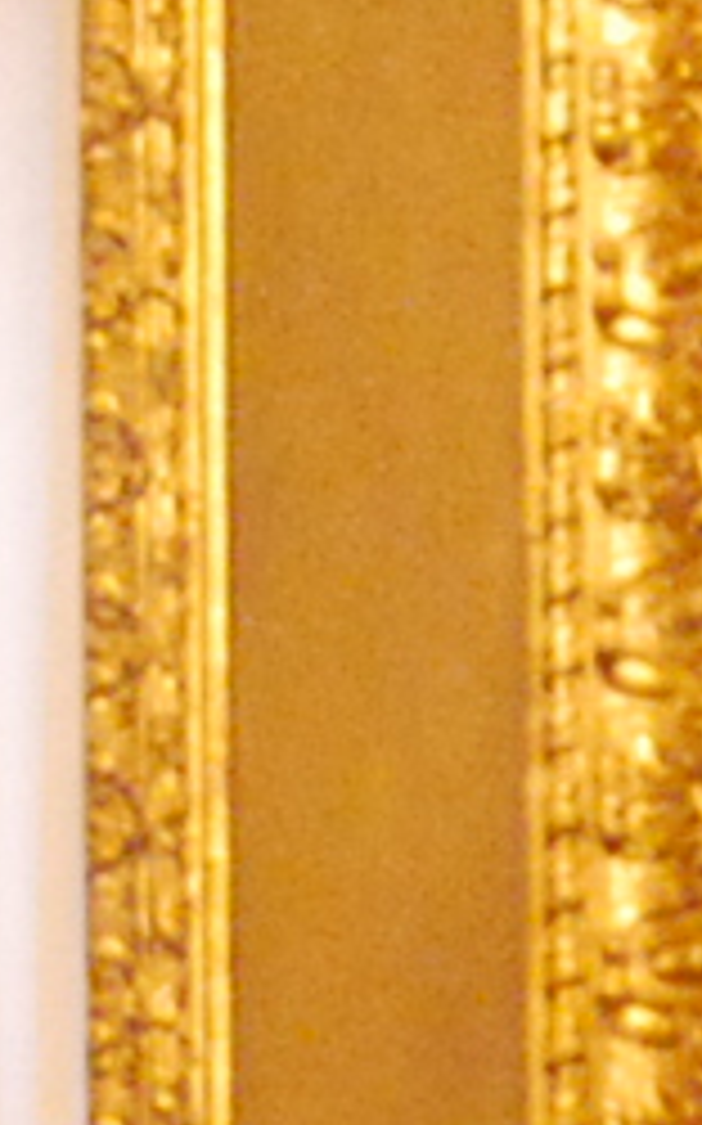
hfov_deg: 2.1
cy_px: 2560
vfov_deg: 3.3
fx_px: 19029
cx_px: 144
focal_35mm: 621
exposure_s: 1/40
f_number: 4.8
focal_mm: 35
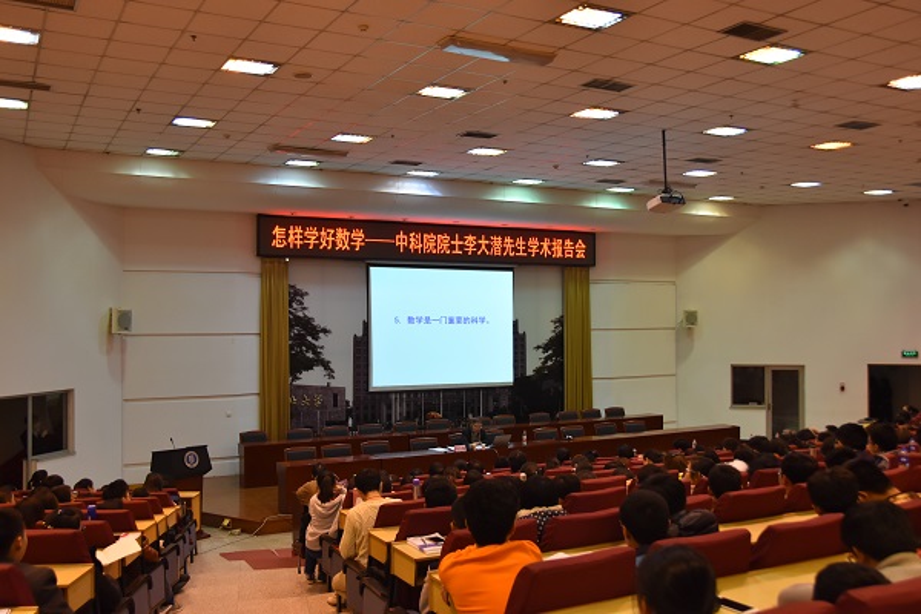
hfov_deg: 57.2
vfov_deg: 40.0
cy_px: 307
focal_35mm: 33
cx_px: 460
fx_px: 844
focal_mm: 22
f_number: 4
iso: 1100
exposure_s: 1/60
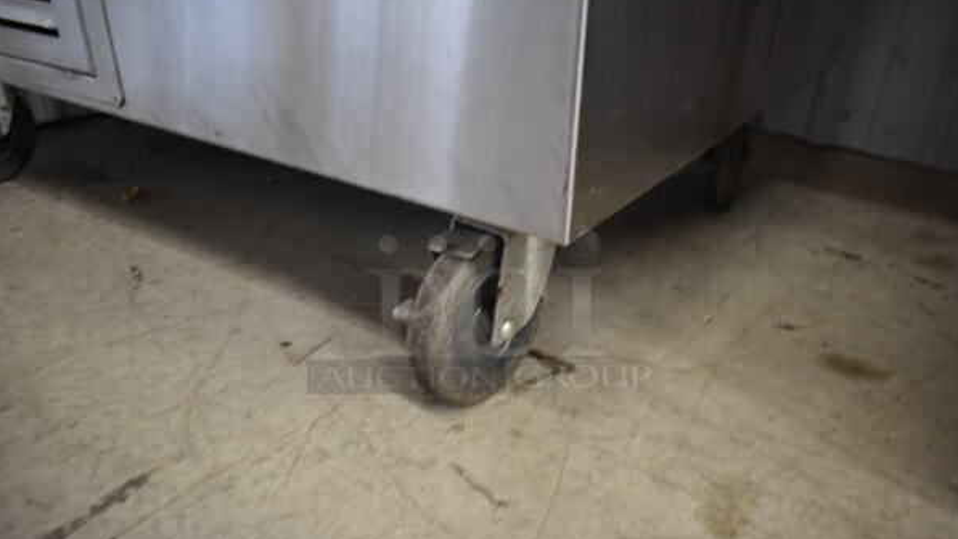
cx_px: 487
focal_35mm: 29
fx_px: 737
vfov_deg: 40.1
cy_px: 309
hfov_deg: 66.1
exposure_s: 1/30
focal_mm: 18
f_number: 3.5
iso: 1100
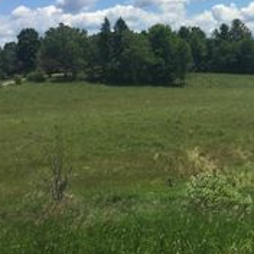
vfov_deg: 23.4
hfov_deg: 22.5
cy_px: 58
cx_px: 271
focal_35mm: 73
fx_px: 606
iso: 32
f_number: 2.2
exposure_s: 1/3049
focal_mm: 4.15
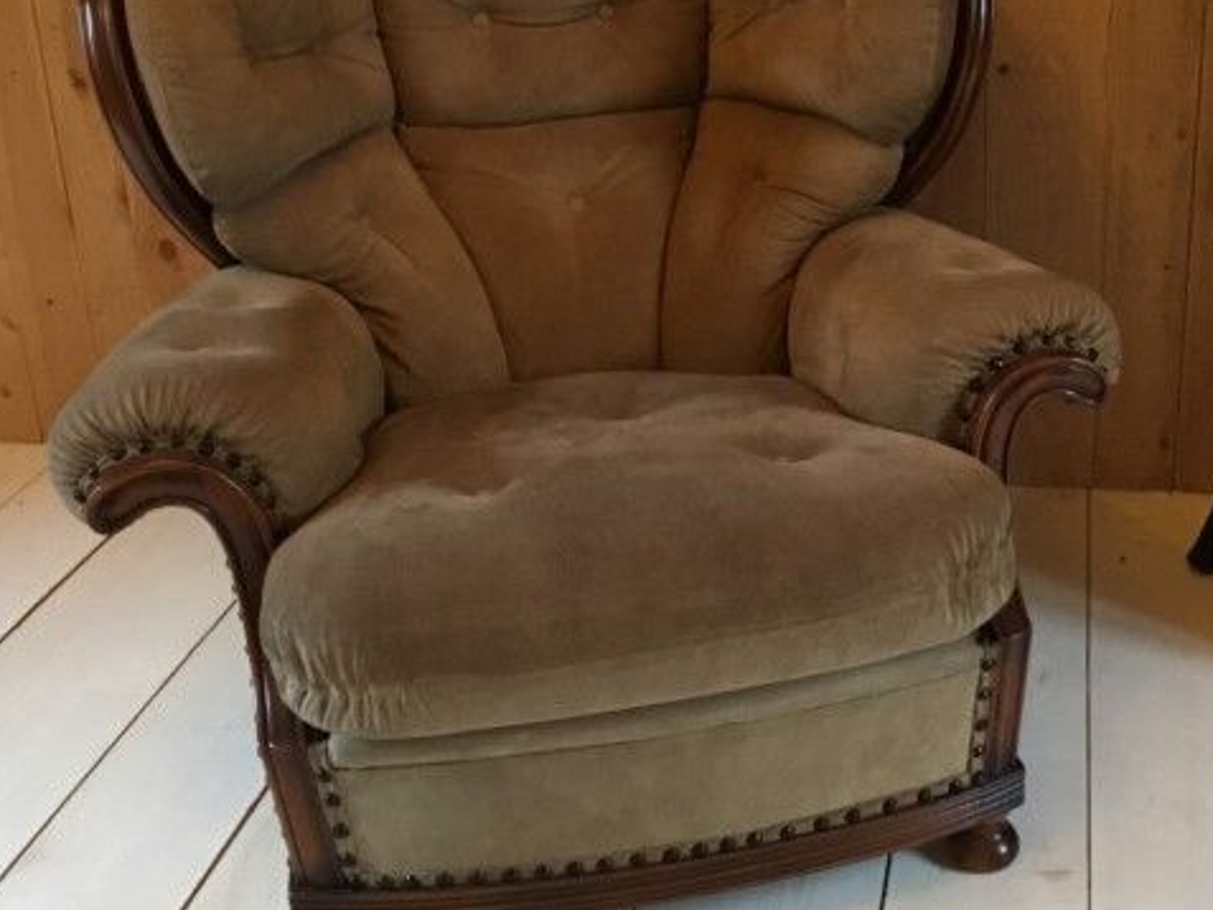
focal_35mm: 52
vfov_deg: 27.9
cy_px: 343
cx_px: 839
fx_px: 1823
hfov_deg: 36.3
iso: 250
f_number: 2.4
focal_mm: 3.3
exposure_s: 1/17
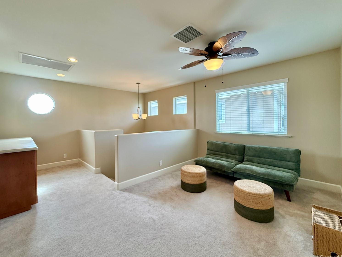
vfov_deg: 81.7
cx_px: 165
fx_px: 148
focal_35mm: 15
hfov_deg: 98.1
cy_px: 122
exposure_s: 1/120
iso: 320
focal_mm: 2.22
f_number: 2.2
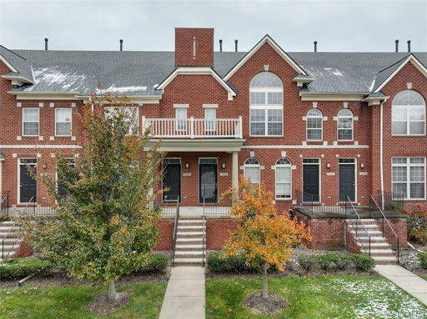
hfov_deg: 71.6
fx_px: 296
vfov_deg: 56.7
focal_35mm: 24
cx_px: 214
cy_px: 160
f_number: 2.8
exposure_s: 1/400
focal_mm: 12.3
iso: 170
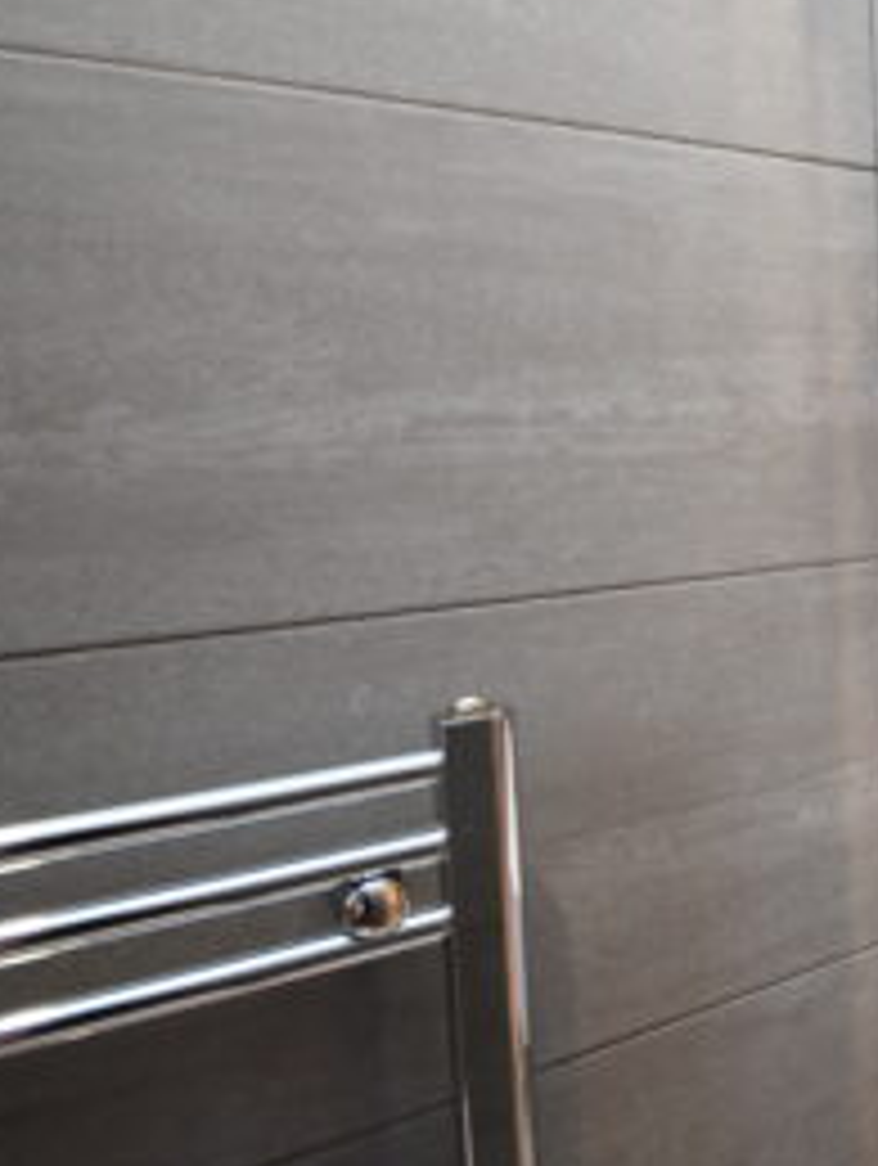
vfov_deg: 56.3
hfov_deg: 33.4
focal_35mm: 32
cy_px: 466
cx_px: 1121
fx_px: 1080
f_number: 4.5
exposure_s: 1/13
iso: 560
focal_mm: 10
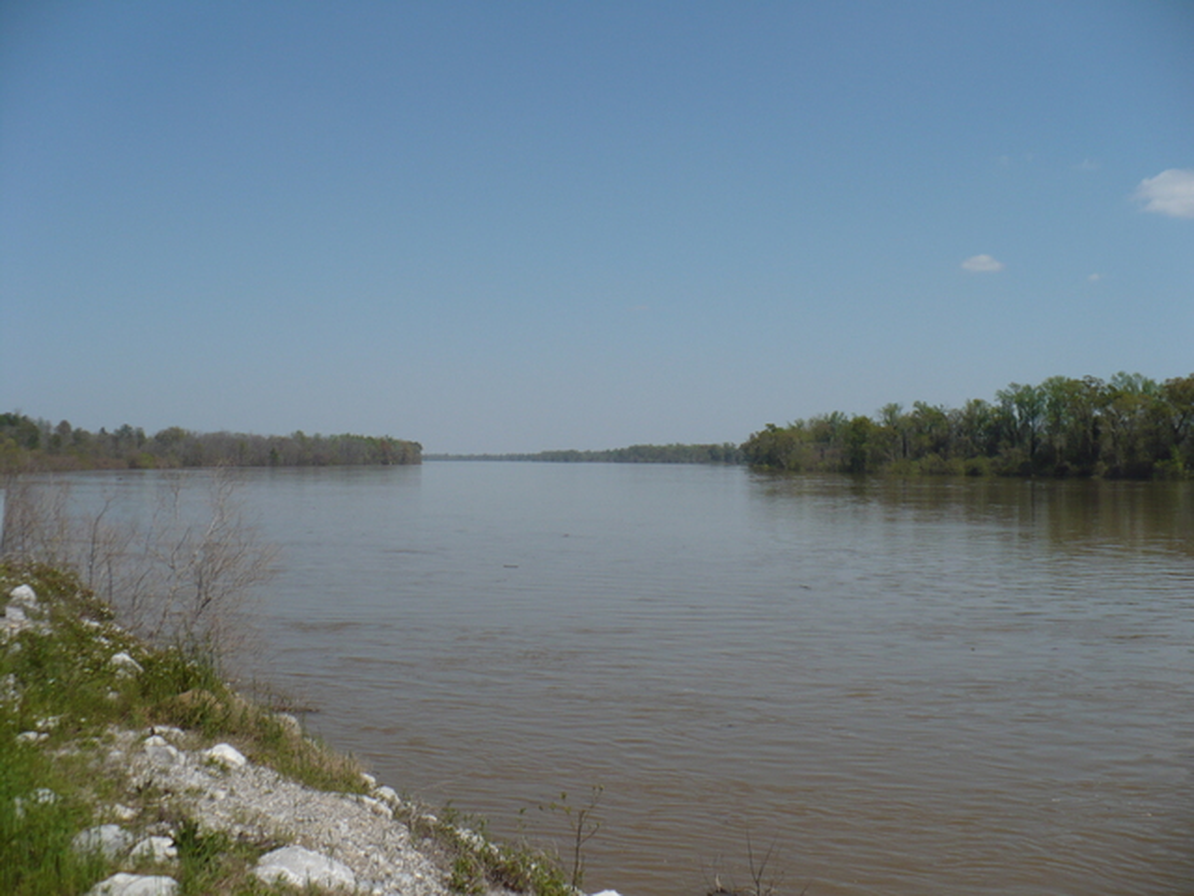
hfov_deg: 50.1
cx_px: 597
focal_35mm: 37
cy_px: 448
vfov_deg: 38.7
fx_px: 1276
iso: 100
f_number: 8
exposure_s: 1/320
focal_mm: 6.1
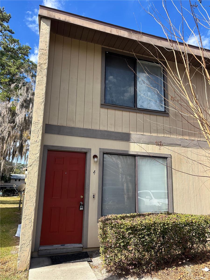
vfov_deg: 67.3
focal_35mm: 26
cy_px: 140
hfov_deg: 53.1
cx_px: 105
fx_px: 210
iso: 50
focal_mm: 5.96
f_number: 1.6
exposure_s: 1/1458
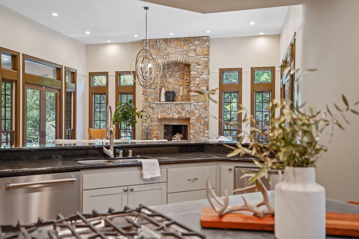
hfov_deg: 54.4
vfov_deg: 37.9
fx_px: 349
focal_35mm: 35
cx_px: 180
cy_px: 120
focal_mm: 35
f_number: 4
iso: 400
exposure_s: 1/13
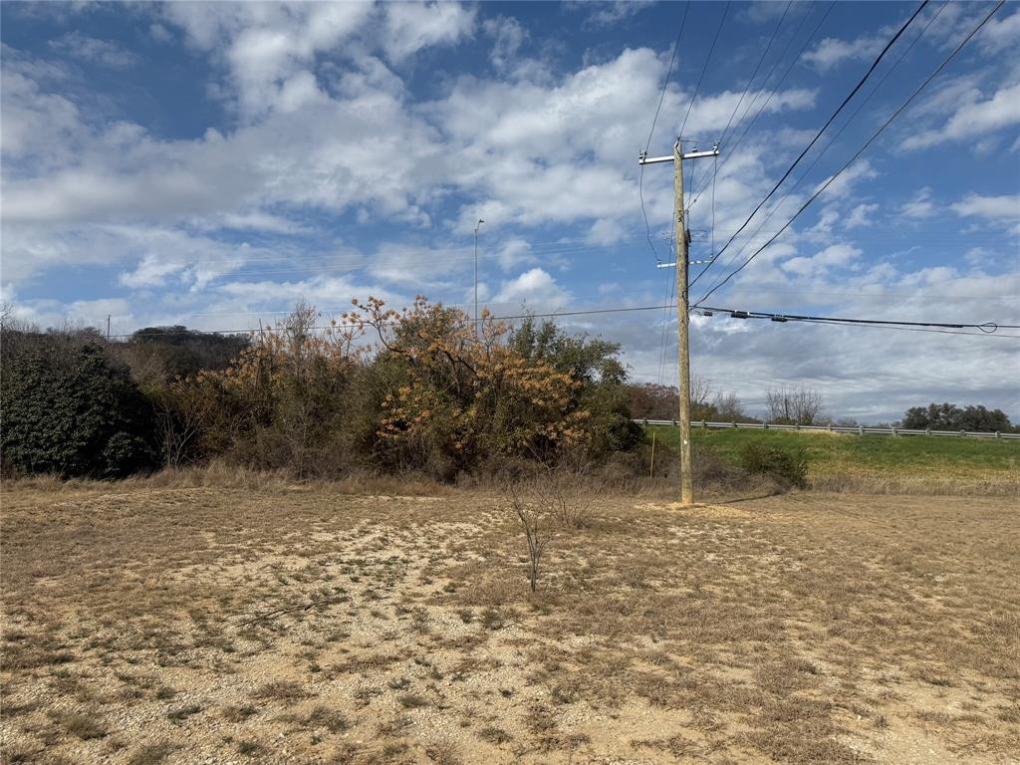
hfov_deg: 71.6
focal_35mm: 24
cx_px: 510
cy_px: 382
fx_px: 707
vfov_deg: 56.8
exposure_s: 1/7353
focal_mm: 6.76
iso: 80
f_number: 1.78
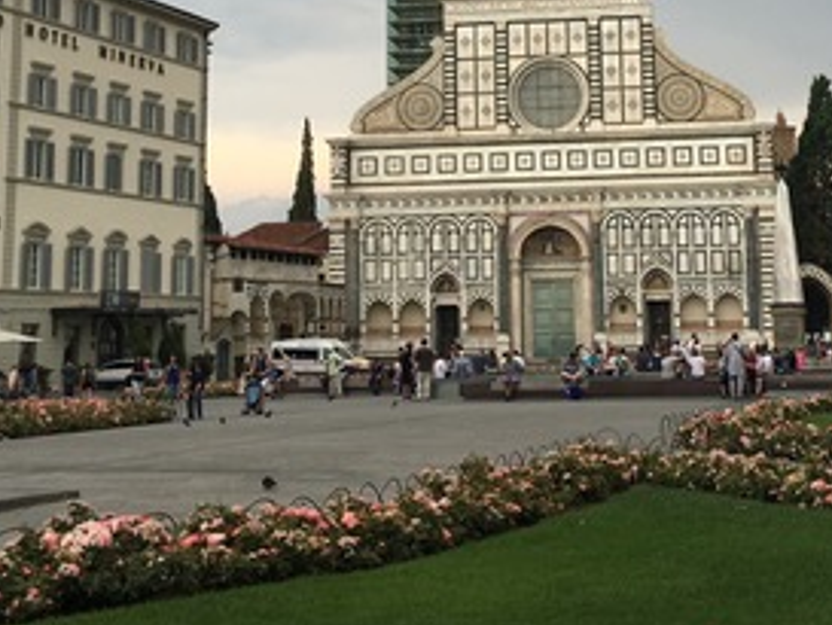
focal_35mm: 68
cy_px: 64
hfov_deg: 28.5
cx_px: 485
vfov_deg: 21.2
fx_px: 1635
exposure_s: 1/345
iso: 25
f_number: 2.2
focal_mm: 4.15
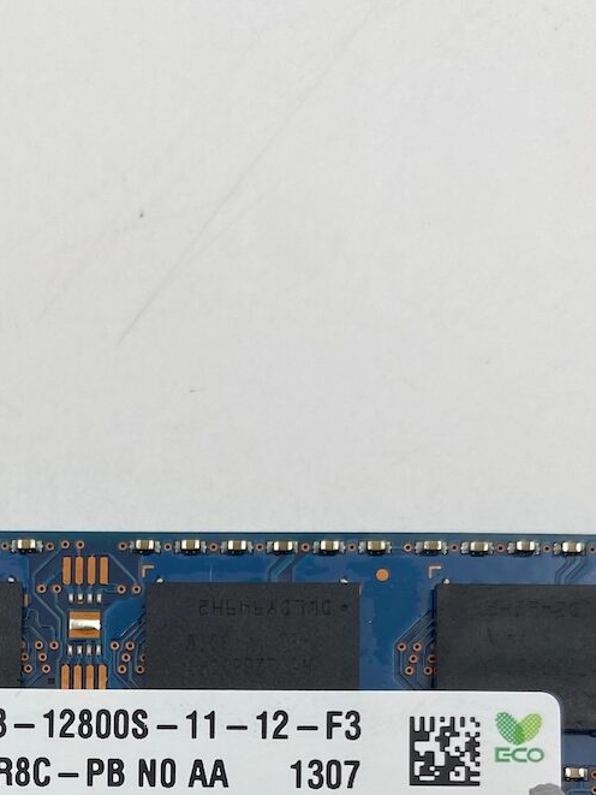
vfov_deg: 28.6
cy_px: 885
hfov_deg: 23.5
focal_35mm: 61
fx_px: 1400
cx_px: 71
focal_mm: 4.25
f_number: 1.8
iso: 32
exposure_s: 1/216
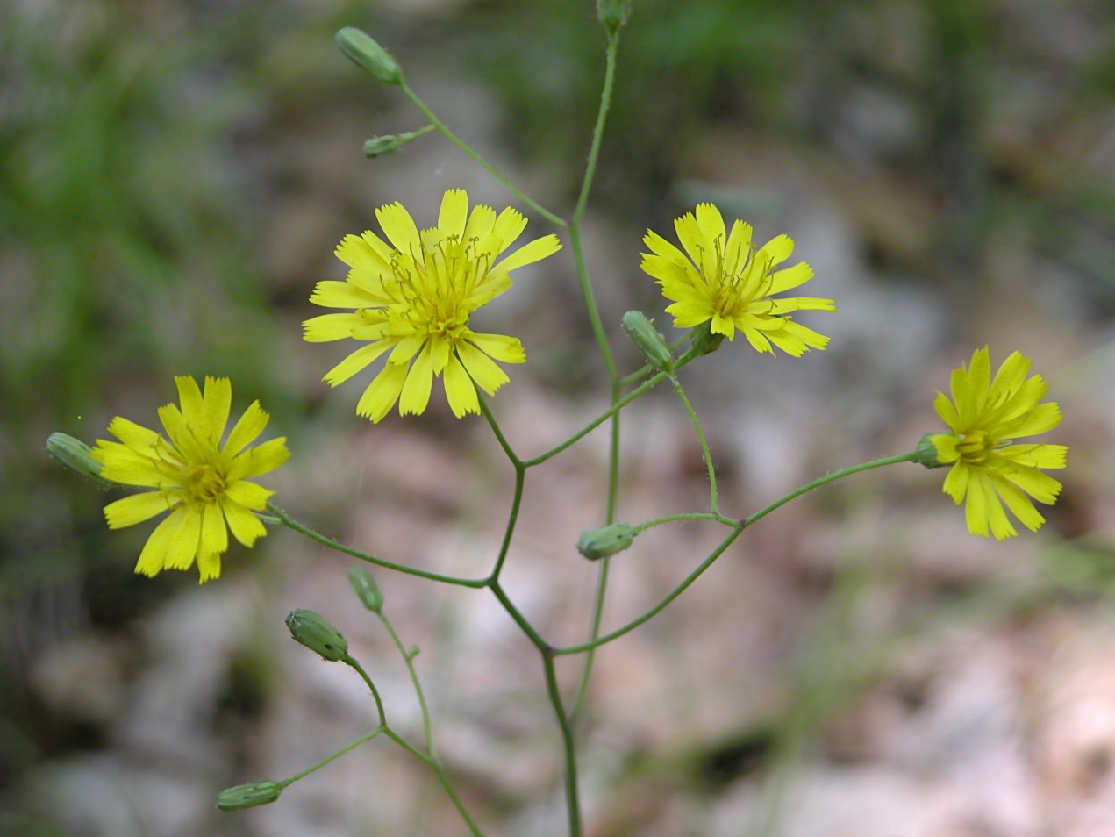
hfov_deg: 13.2
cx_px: 559
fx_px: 4801
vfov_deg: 10.0
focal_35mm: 149
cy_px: 420
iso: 100
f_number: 3.9
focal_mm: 37.7
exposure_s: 1/91.4
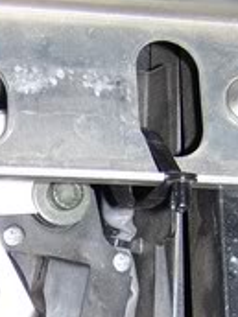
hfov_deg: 10.3
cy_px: 396
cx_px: -57
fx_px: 1293
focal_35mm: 141
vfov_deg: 13.5
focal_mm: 6.3
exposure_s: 1/60
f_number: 2.8
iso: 80
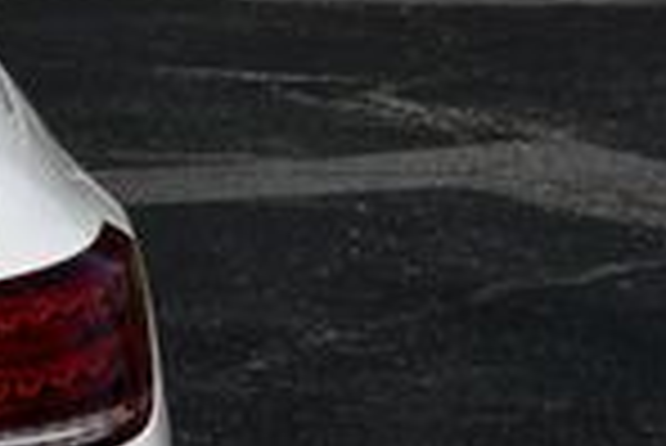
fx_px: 5129
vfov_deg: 5.0
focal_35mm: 277
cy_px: 207
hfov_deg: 7.2
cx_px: -680
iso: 100
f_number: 10
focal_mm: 32
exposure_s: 1/400
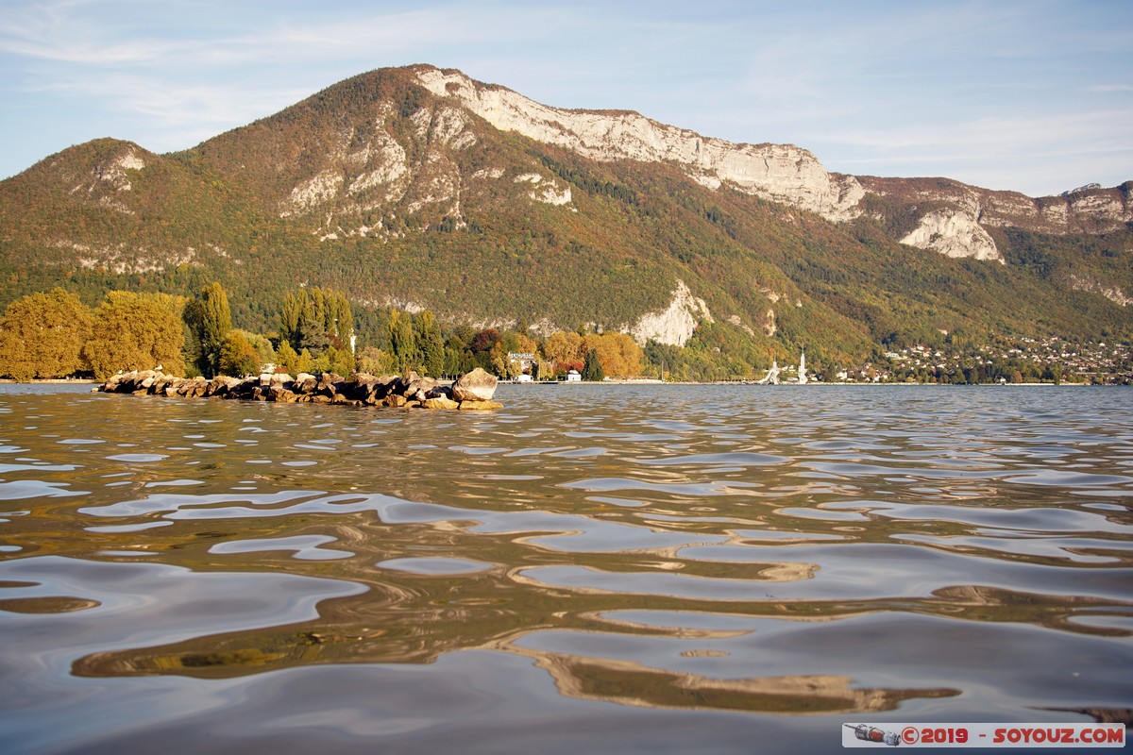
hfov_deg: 48.5
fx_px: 1259
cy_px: 378
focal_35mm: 40
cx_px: 566
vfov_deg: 33.4
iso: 100
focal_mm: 40
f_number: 6.3
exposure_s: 1/160
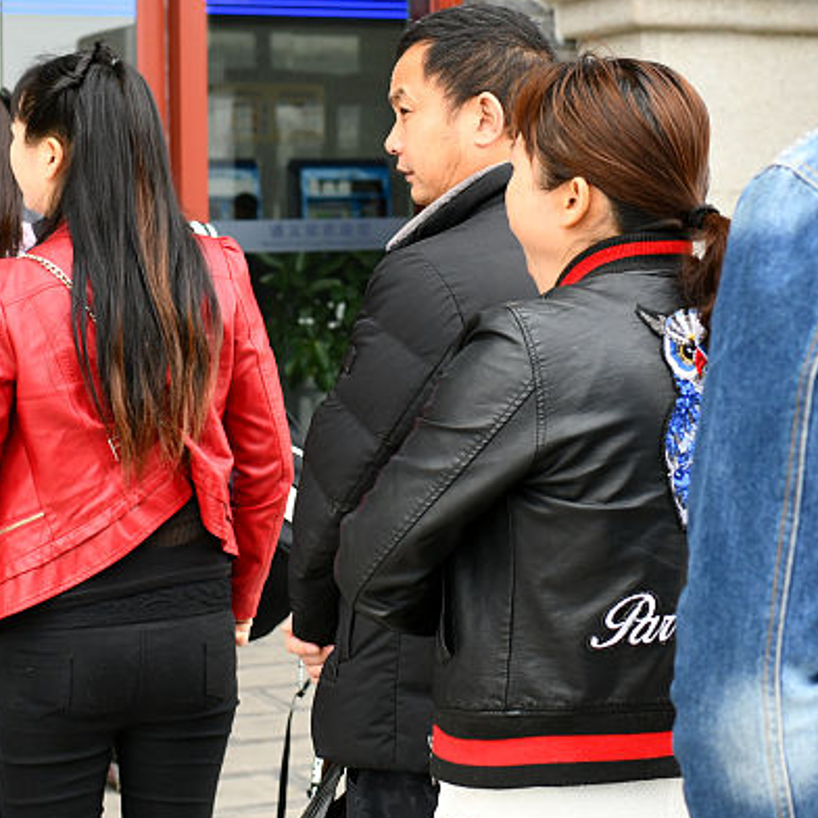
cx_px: 390
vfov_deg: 18.9
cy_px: 146
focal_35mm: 91
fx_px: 2433
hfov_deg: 19.1
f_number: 3.5
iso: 320
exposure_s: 1/500
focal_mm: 35
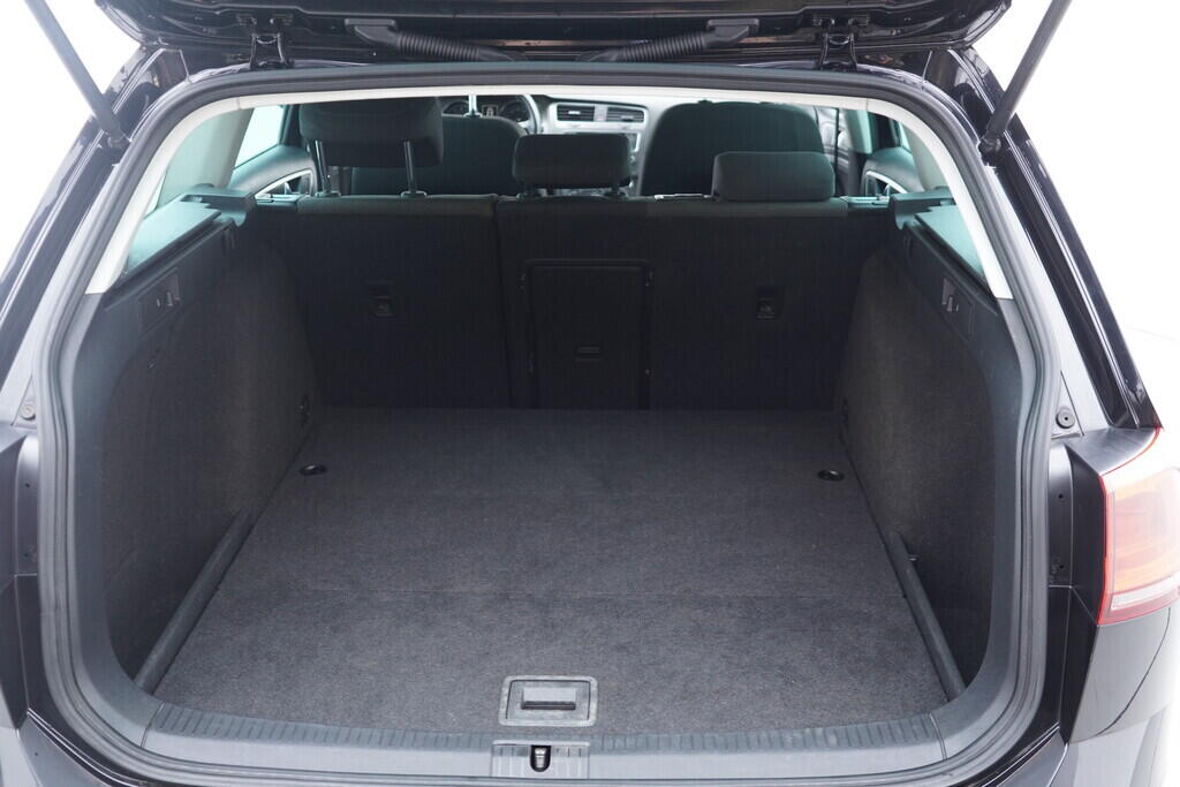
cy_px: 394
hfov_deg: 53.1
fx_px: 1180
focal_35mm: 36
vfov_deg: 36.9
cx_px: 590
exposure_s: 1/40
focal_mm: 24
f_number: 2.8
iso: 500
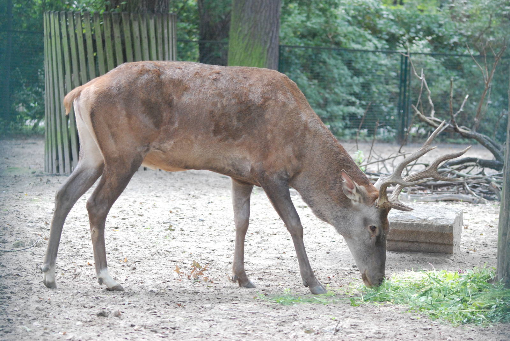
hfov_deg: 15.9
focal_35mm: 129
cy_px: 170
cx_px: 255
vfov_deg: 10.7
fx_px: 1830
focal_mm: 86
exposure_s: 1/160
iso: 1600
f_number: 4
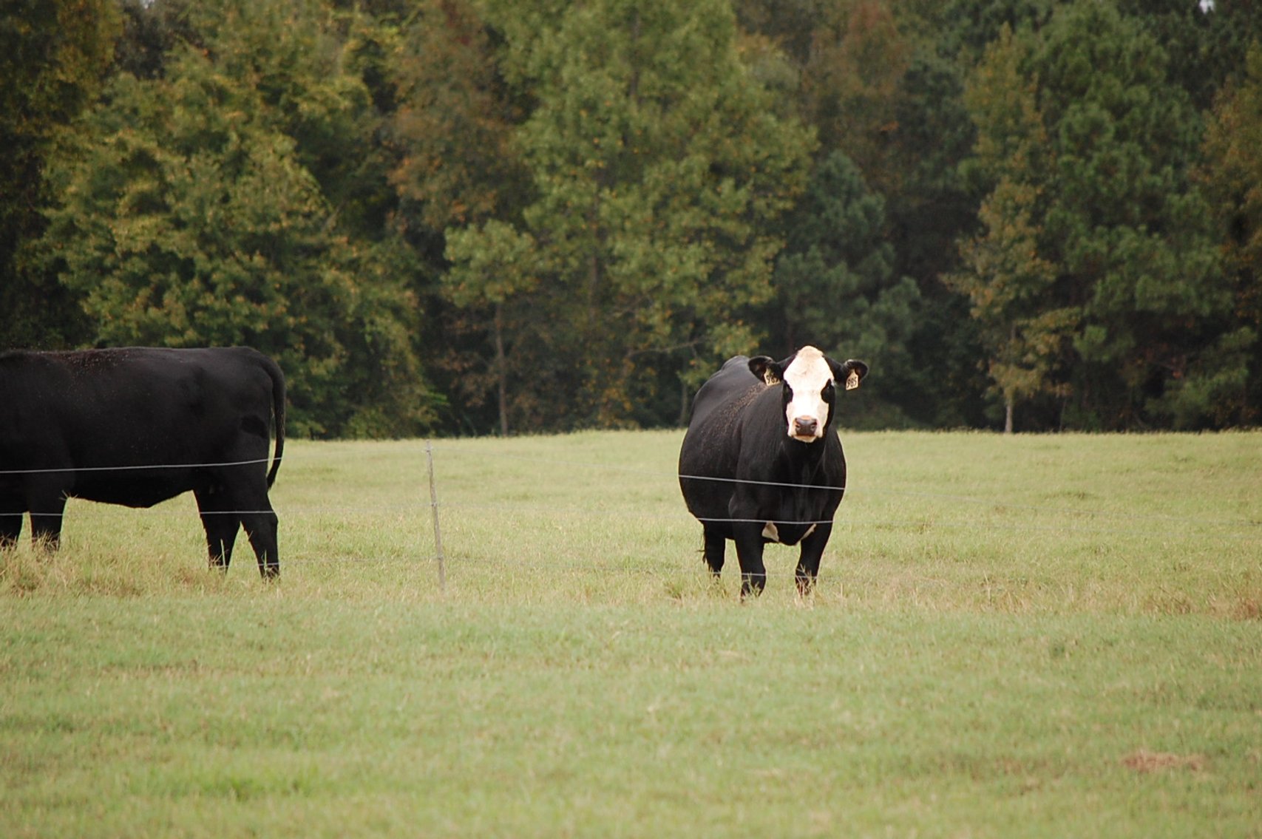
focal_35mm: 300
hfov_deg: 6.9
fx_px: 10507
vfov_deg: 4.6
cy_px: 420
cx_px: 631
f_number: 5.6
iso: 560
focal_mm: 200
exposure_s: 1/500
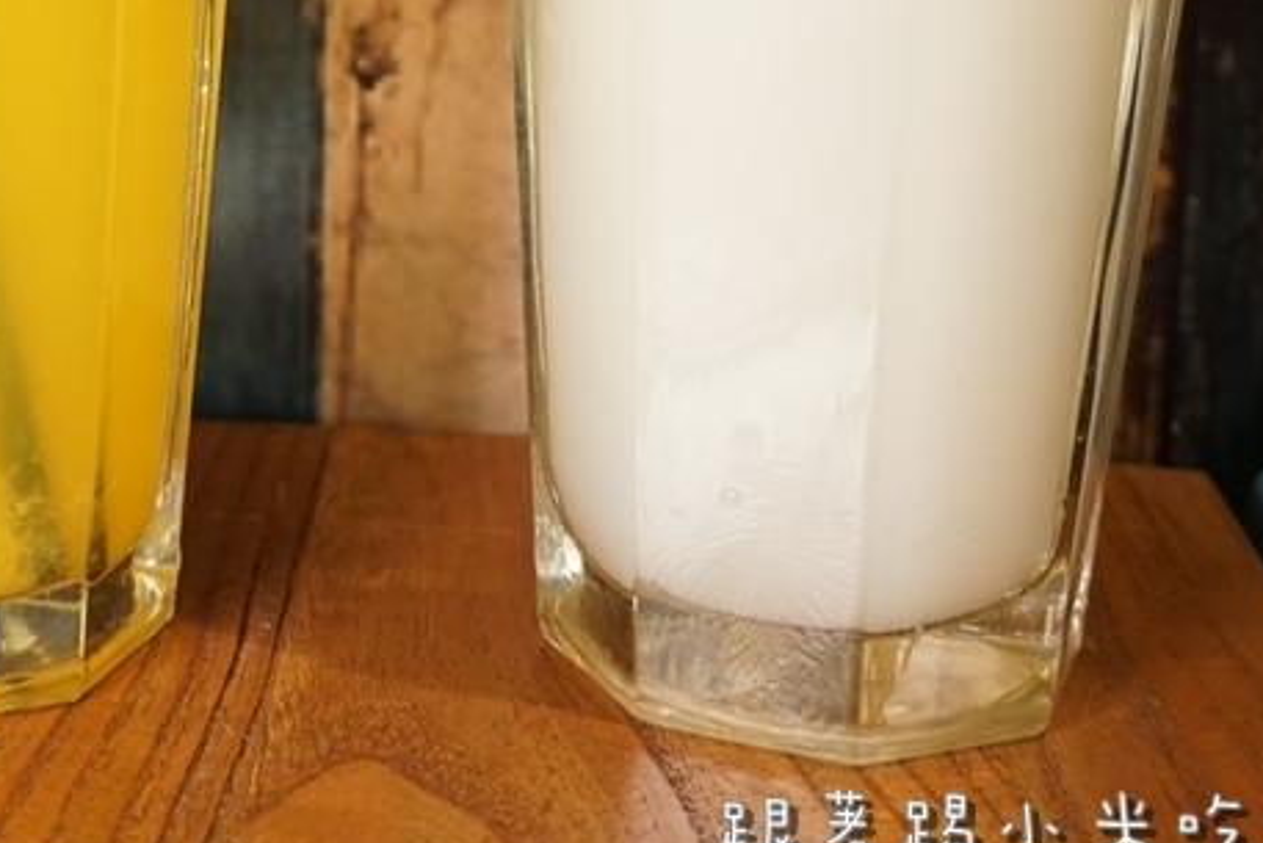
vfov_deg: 17.9
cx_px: 227
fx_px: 2597
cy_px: -35
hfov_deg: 26.7
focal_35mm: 74
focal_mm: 22
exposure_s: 1/60
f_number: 4
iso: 800
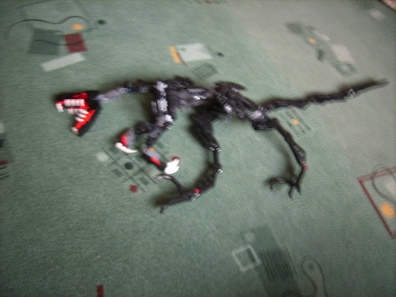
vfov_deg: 44.2
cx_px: 198
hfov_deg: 56.8
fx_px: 366
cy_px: 148
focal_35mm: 32
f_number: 2.8
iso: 50
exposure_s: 1
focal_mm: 5.99
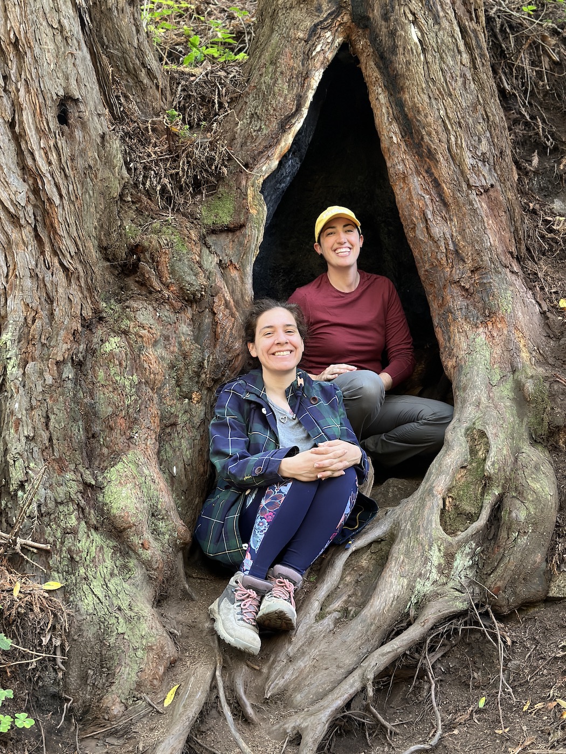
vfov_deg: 39.7
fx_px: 1046
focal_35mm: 48
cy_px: 377
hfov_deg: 30.3
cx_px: 283
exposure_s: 1/60
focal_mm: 6.86
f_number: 1.78
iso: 200
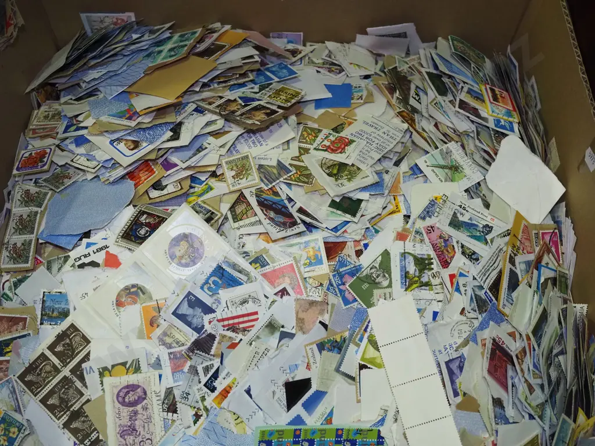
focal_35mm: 40
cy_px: 223
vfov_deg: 36.0
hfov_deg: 46.8
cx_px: 298
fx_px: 688
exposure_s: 1/160
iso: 2500
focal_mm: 20
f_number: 5.6
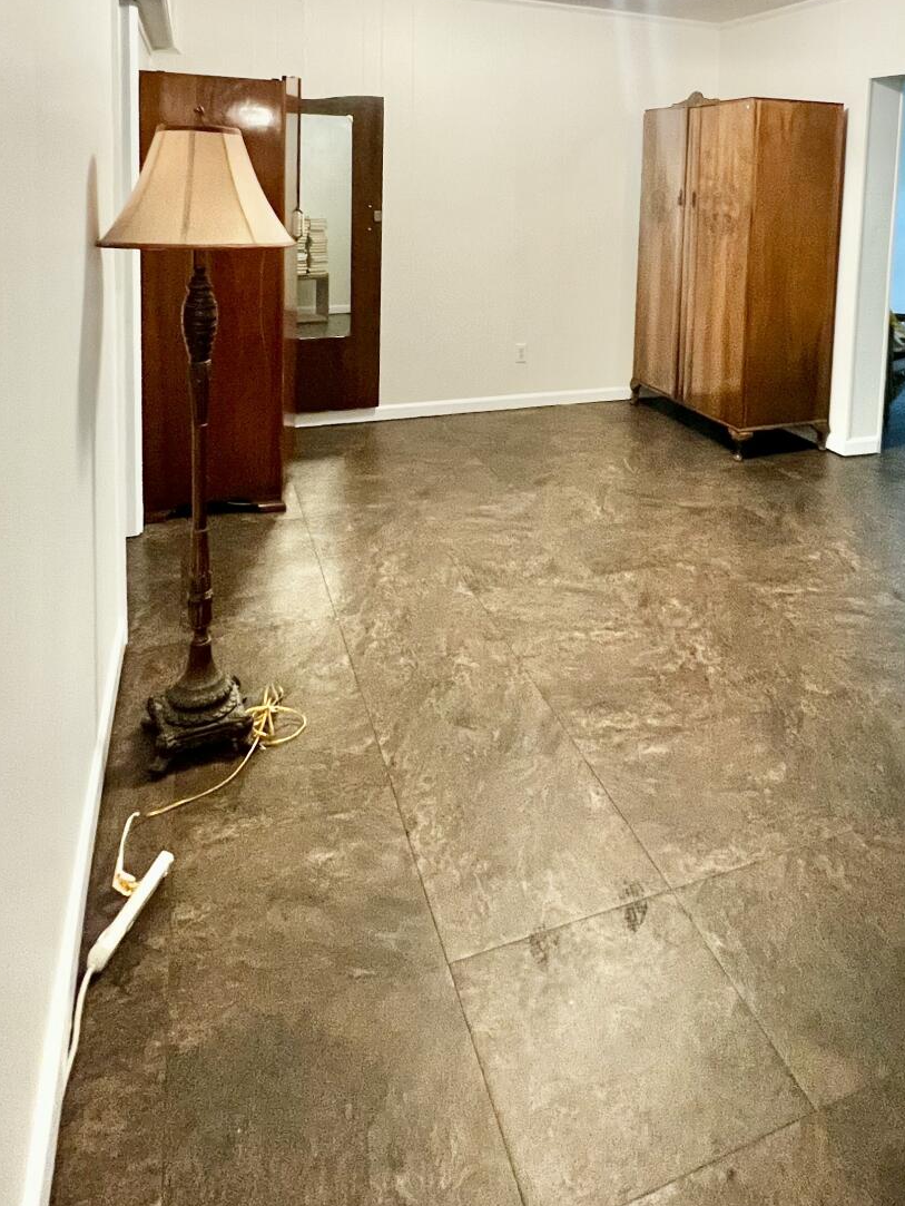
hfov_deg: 55.8
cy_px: 263
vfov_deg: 65.9
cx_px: 593
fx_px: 836
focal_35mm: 24
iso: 320
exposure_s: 1/60
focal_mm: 1.57
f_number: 1.8
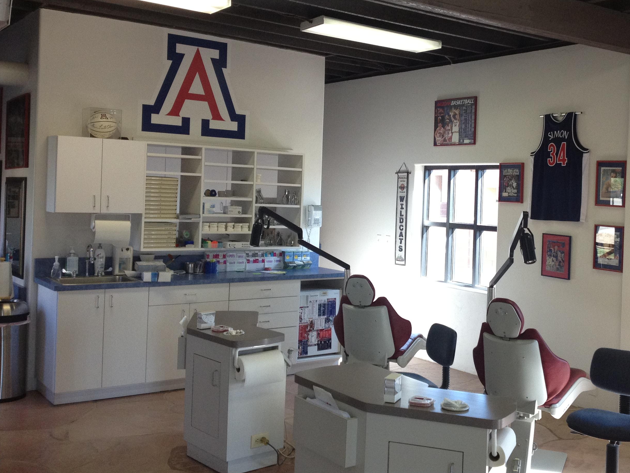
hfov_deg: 39.9
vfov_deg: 30.8
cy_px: 191
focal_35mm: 47
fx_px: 855
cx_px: 422
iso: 125
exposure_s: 1/120
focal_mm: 4.28
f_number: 2.4
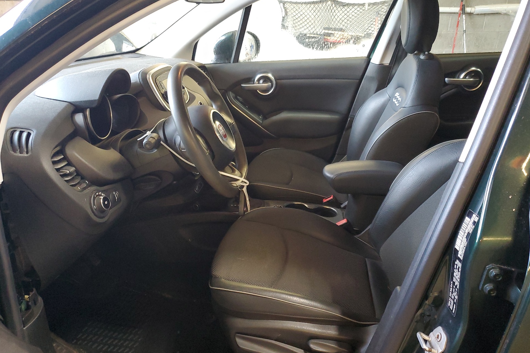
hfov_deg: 65.5
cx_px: 271
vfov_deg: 46.4
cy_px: 183
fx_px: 412
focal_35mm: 28
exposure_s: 1/60.2
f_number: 1.5
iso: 271
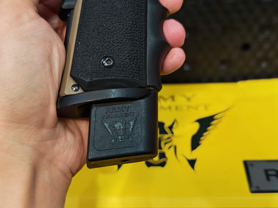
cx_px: 139
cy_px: 104
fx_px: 385
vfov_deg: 30.3
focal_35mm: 48
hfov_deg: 39.7
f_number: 1.4
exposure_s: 1/50
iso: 200
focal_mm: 6.83
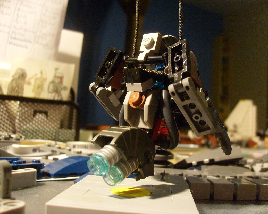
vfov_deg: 40.1
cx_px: 140
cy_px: 107
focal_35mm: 37
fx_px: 293
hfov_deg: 49.1
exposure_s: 1/8
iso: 200
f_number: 2.8
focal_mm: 5.8
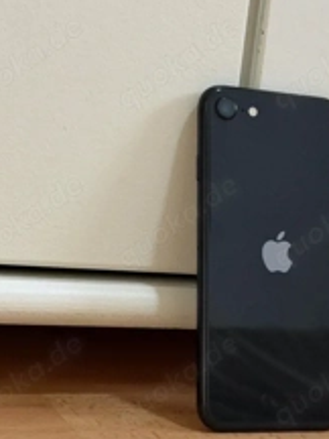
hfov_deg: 16.6
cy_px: 244
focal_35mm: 89
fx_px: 1128
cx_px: 221
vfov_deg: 22.0
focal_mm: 6.76
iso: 320
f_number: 1.78
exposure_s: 1/40
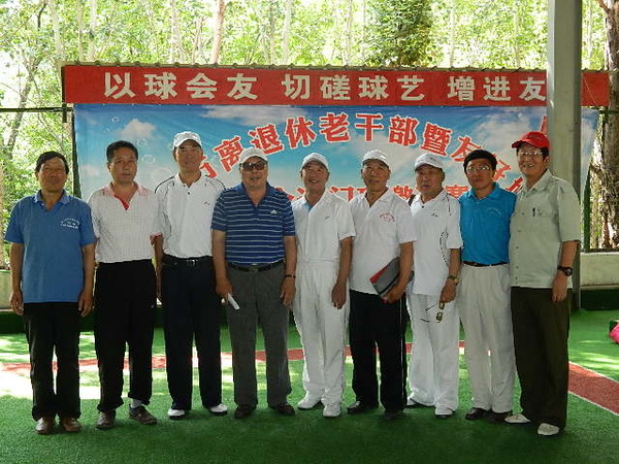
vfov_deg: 30.9
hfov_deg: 40.4
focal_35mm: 47
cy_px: 232
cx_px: 310
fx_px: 840
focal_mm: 8.4
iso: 200
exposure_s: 1/50
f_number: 3.6
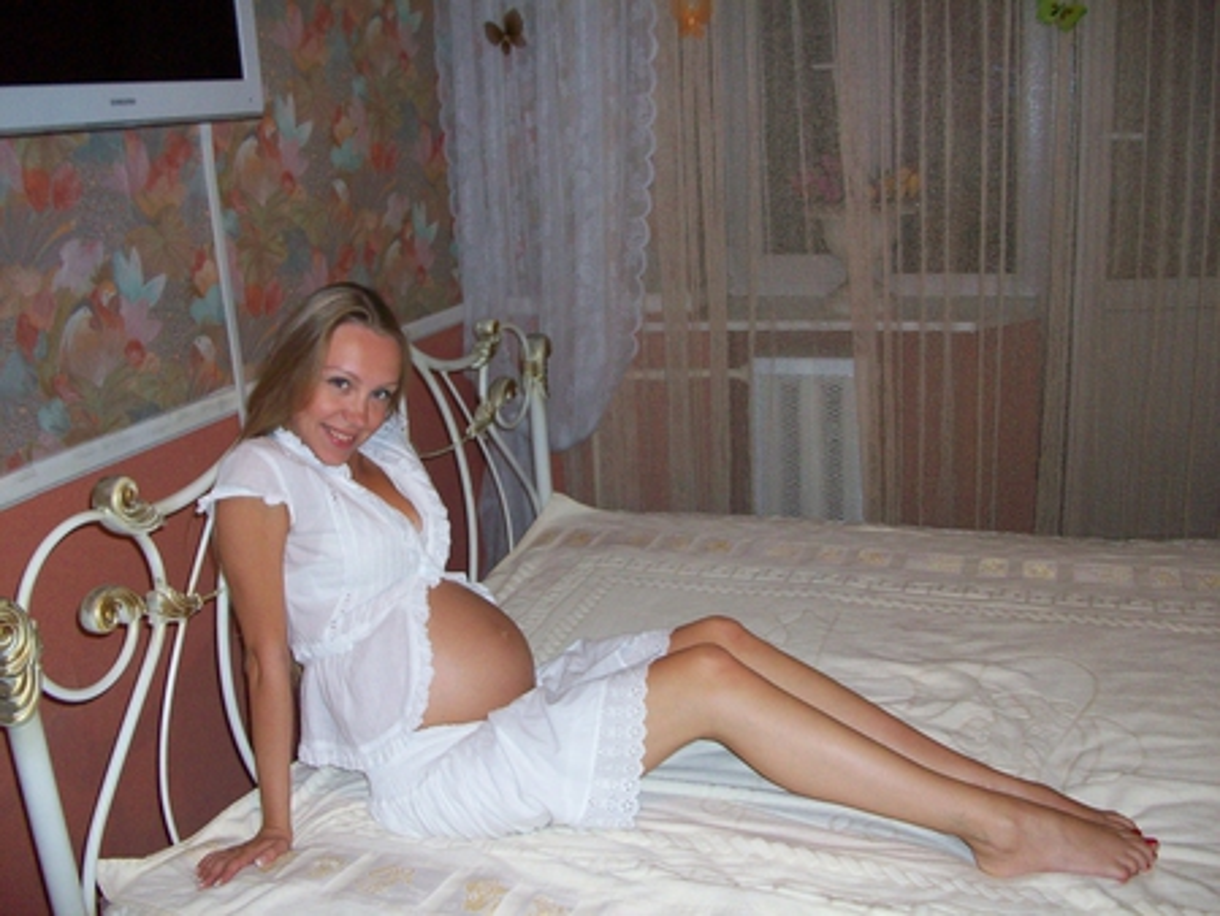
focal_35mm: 34
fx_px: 1199
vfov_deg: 41.8
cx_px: 610
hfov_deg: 53.9
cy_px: 458
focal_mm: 5.7
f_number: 2.8
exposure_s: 1/60
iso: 160
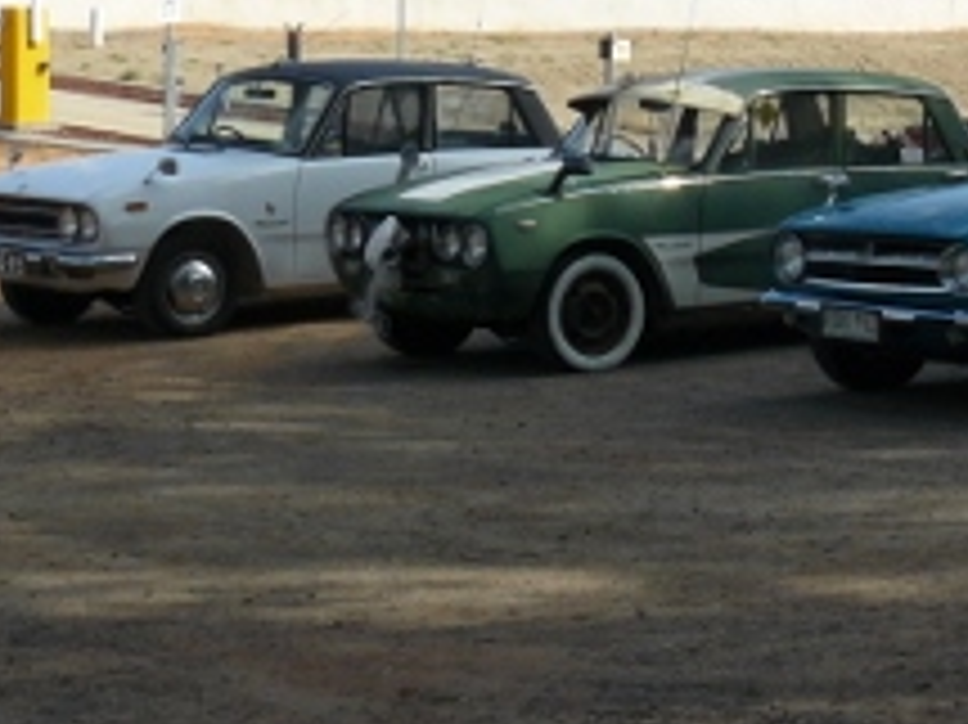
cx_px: 1355
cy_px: -49
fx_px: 2990
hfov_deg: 17.0
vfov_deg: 13.6
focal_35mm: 107
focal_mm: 6
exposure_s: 1/320
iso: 100
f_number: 5.6
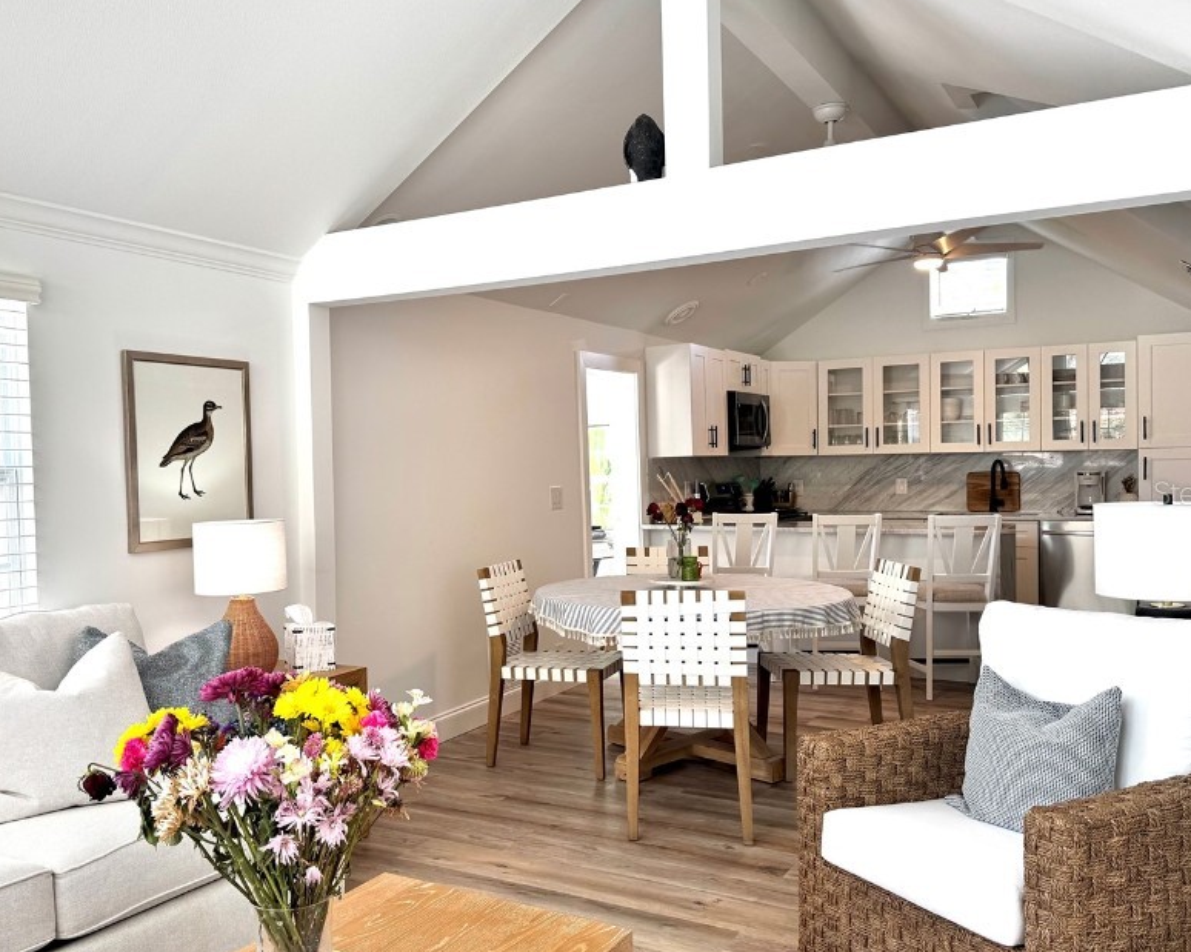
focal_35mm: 31
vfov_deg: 47.1
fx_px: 1093
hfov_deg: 57.0
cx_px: 511
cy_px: 492
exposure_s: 1/181
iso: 80
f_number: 1.78
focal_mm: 6.76
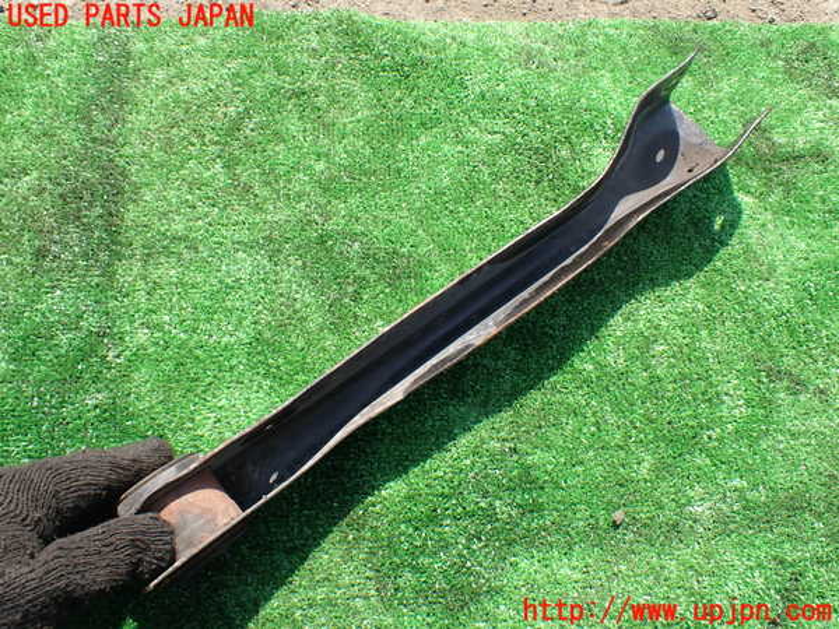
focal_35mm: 30
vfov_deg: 46.8
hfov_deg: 60.0
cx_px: 420
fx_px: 727
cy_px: 314
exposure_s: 1/320
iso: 100
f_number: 3.2
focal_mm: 5.4
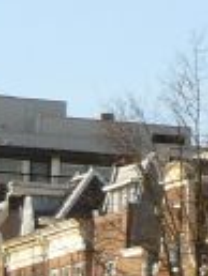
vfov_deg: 4.6
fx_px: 3415
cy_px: 336
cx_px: 896
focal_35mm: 427
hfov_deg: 3.3
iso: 100
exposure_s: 1/320
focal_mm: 9.1
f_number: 5.6
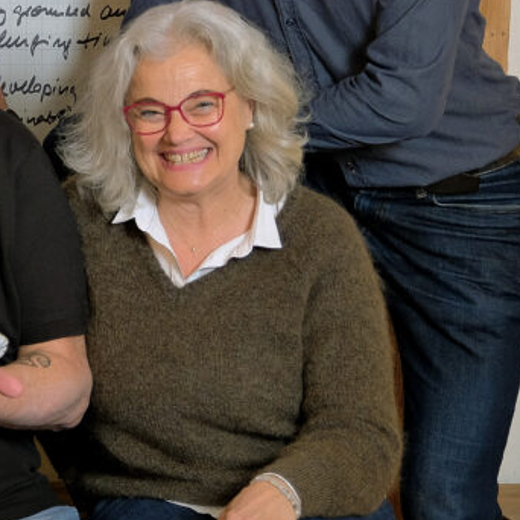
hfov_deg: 11.6
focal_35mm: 143
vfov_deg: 12.2
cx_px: -287
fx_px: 2430
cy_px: 126
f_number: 3.2
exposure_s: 1/75
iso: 1250
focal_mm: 32.1
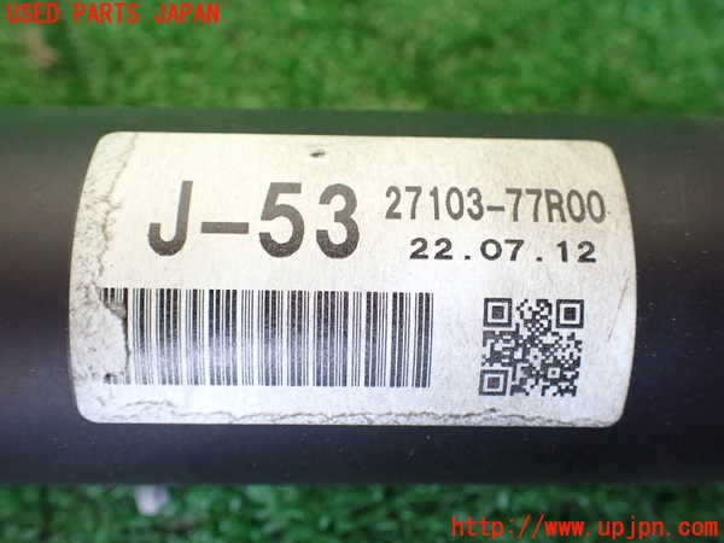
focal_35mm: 30
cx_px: 362
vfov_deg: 46.8
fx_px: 627
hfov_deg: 60.0
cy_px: 272
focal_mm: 5.4
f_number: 2.3
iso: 800
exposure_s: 1/50
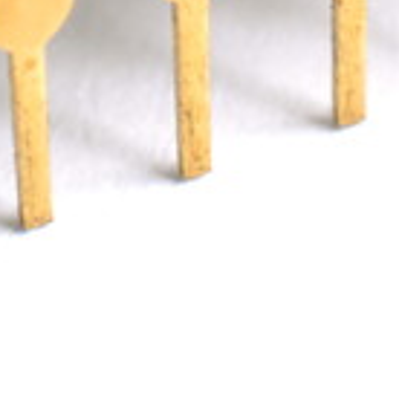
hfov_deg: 7.4
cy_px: -137
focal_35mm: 236
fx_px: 3078
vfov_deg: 7.3
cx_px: 147
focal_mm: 40
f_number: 25
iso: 1600
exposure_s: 1/15
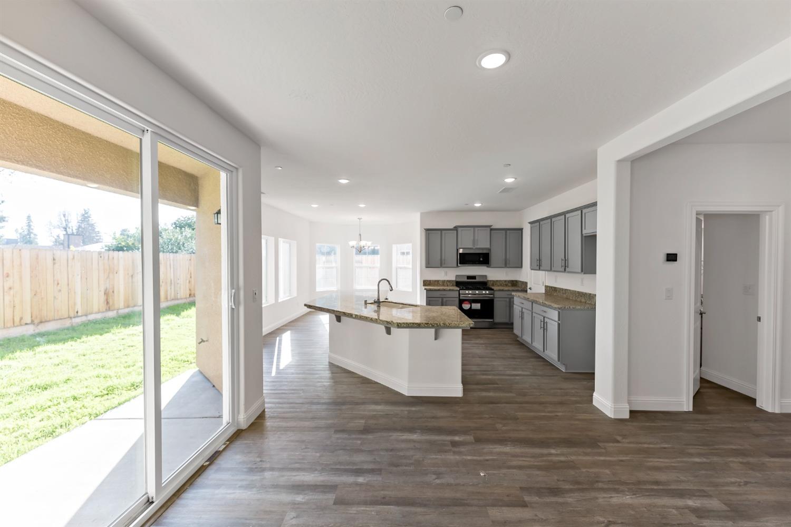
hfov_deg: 104.3
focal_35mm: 14
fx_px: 308
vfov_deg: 81.2
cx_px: 396
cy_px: 264
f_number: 4
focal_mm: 14
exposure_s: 1/60
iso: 80
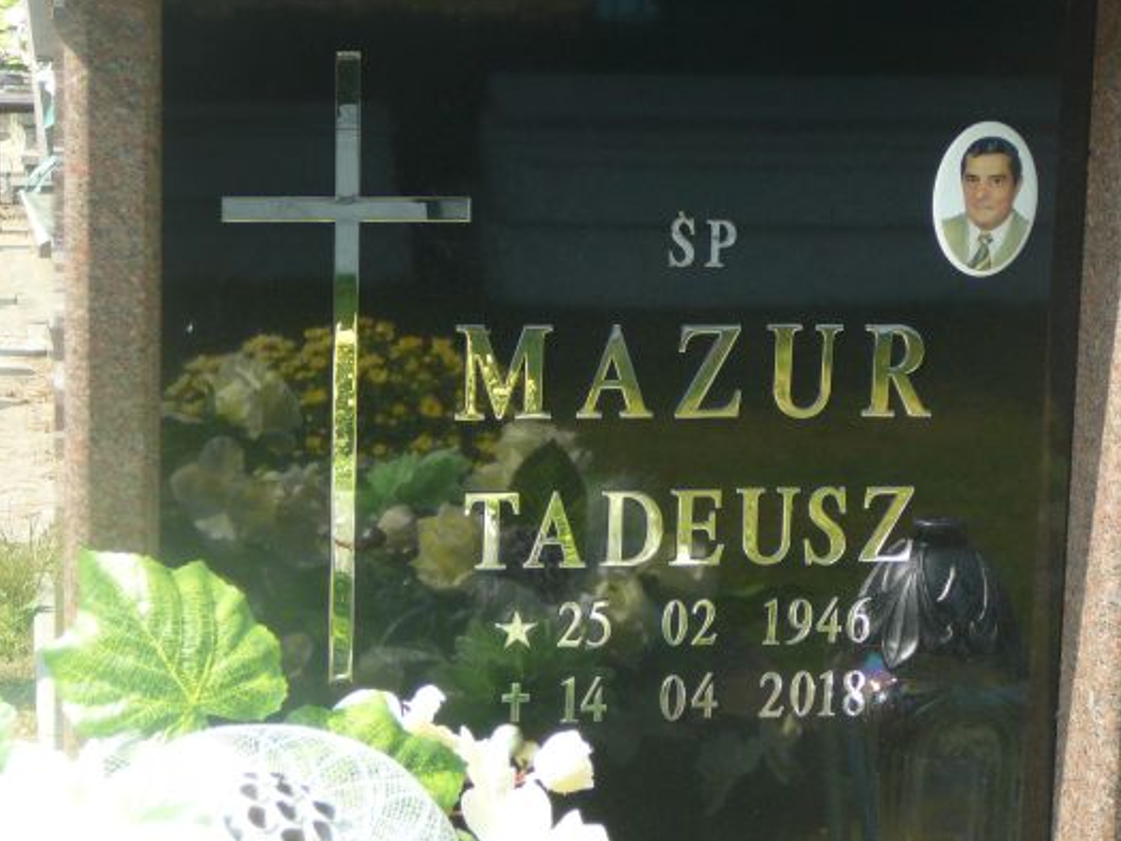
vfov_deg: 14.8
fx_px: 3239
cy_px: 465
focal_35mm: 100
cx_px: 643
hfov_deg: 19.6
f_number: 3.8
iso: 80
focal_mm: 12.2
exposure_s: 1/200
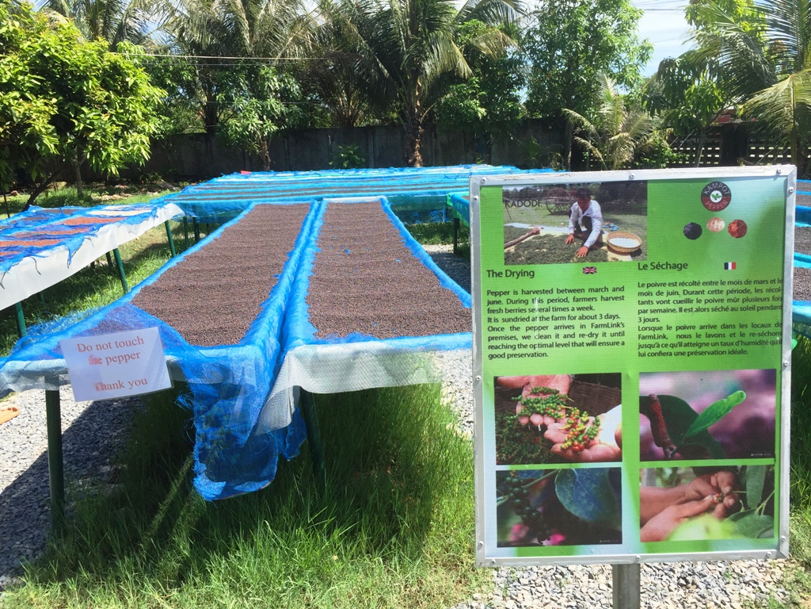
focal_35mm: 29
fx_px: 679
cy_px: 304
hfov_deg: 61.7
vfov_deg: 48.2
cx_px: 406
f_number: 2.2
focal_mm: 4.15
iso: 32
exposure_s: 1/1041
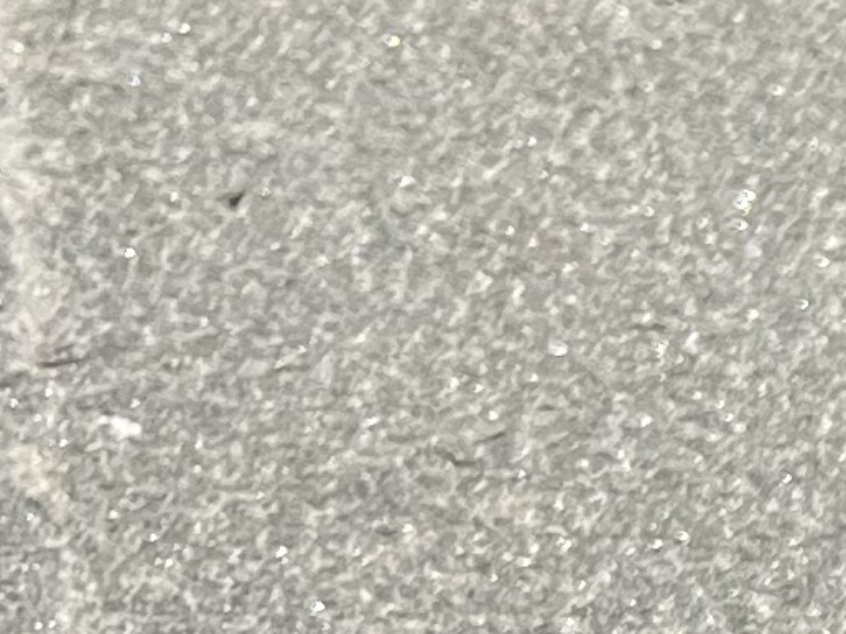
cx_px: 2385
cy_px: 902
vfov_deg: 7.2
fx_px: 4983
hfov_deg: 8.4
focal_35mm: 204
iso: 50
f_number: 1.6
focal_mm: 5.1
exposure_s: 1/4854
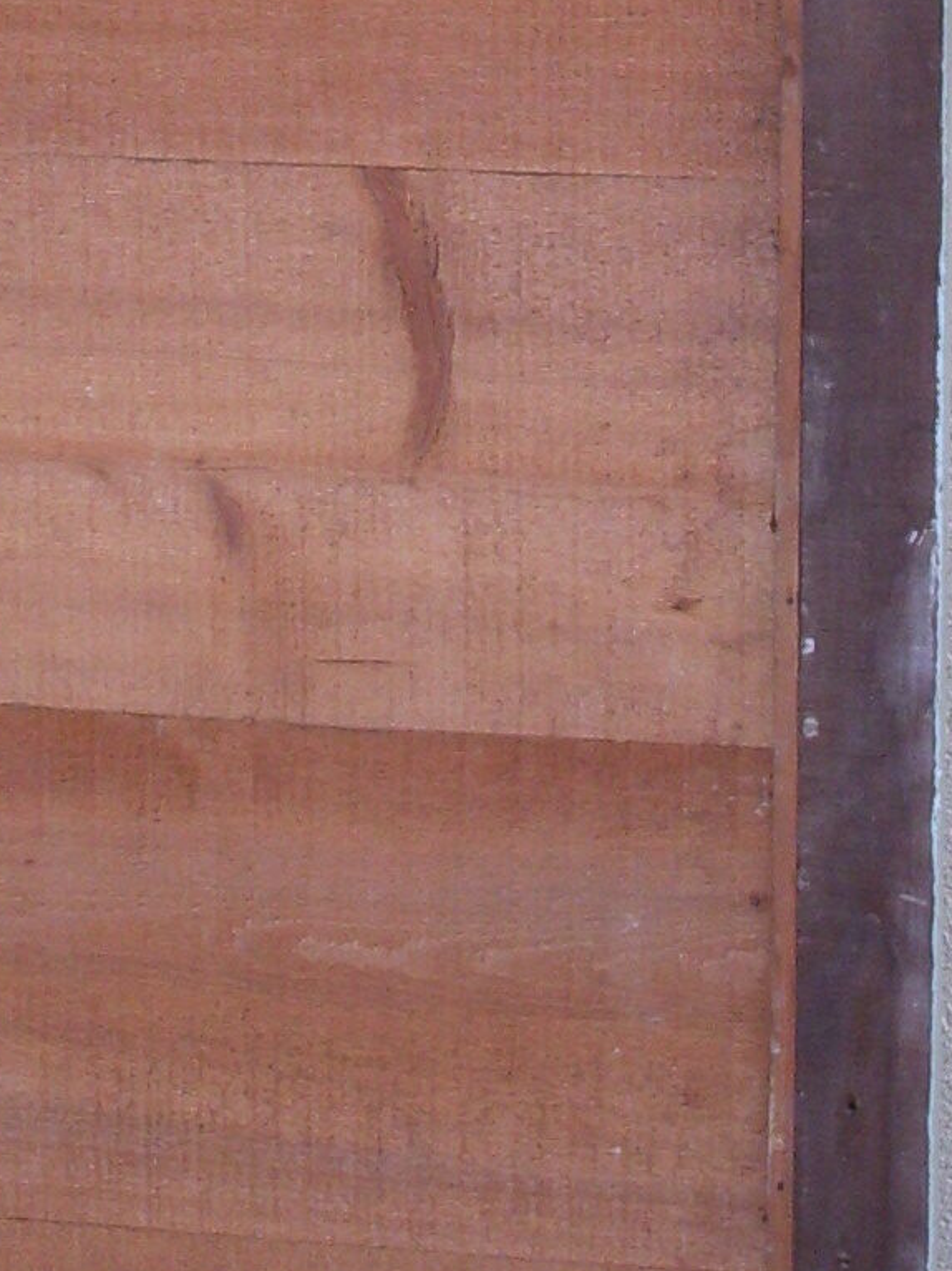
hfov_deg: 9.1
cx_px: 280
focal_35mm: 162
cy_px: -171
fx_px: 5944
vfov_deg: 12.0
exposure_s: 1/100
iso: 100
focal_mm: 6.3
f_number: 3.3
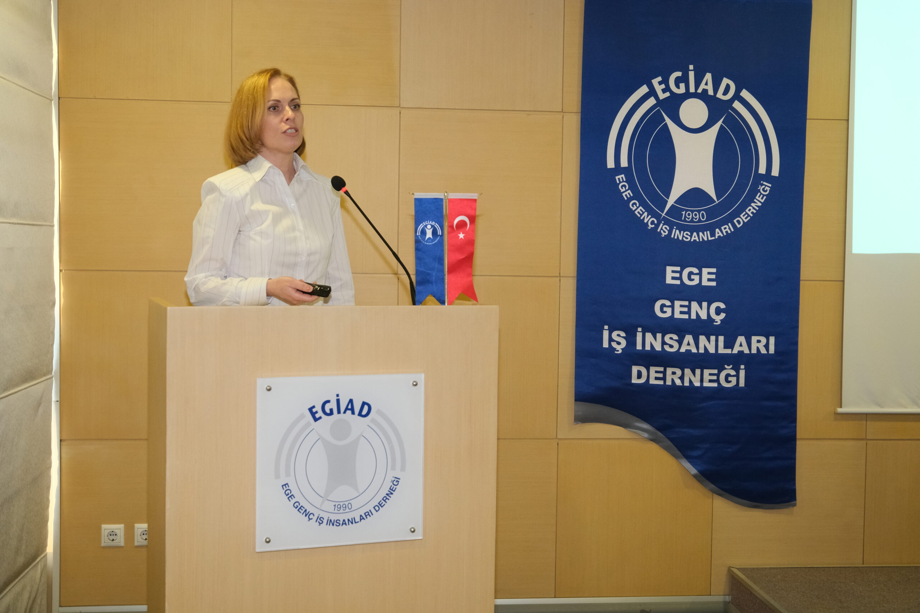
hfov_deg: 48.5
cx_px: 460
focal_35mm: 40
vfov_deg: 33.4
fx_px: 1022
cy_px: 306
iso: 2000
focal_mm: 26.6
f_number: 4
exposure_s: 1/100
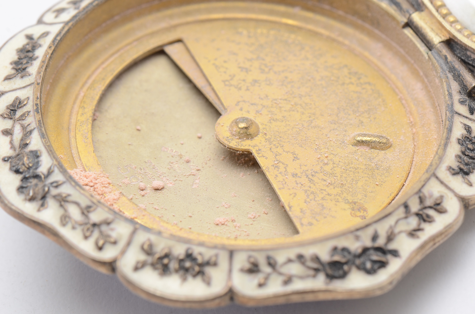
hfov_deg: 16.1
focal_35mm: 128
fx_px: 1679
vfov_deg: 10.7
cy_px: 157
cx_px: 238
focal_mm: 85
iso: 200
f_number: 14
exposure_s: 1/125
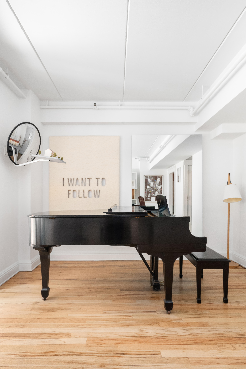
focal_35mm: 24
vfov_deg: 73.7
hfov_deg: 53.1
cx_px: 123
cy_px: 184
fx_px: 246
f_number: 10
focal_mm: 24
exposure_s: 1/15
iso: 1600
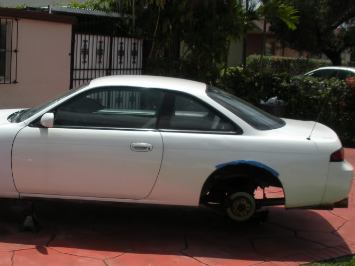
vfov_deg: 26.9
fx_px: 554
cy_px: 179
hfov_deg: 35.2
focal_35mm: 54
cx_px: 118
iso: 64
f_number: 5.6
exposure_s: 1/500
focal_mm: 6.3
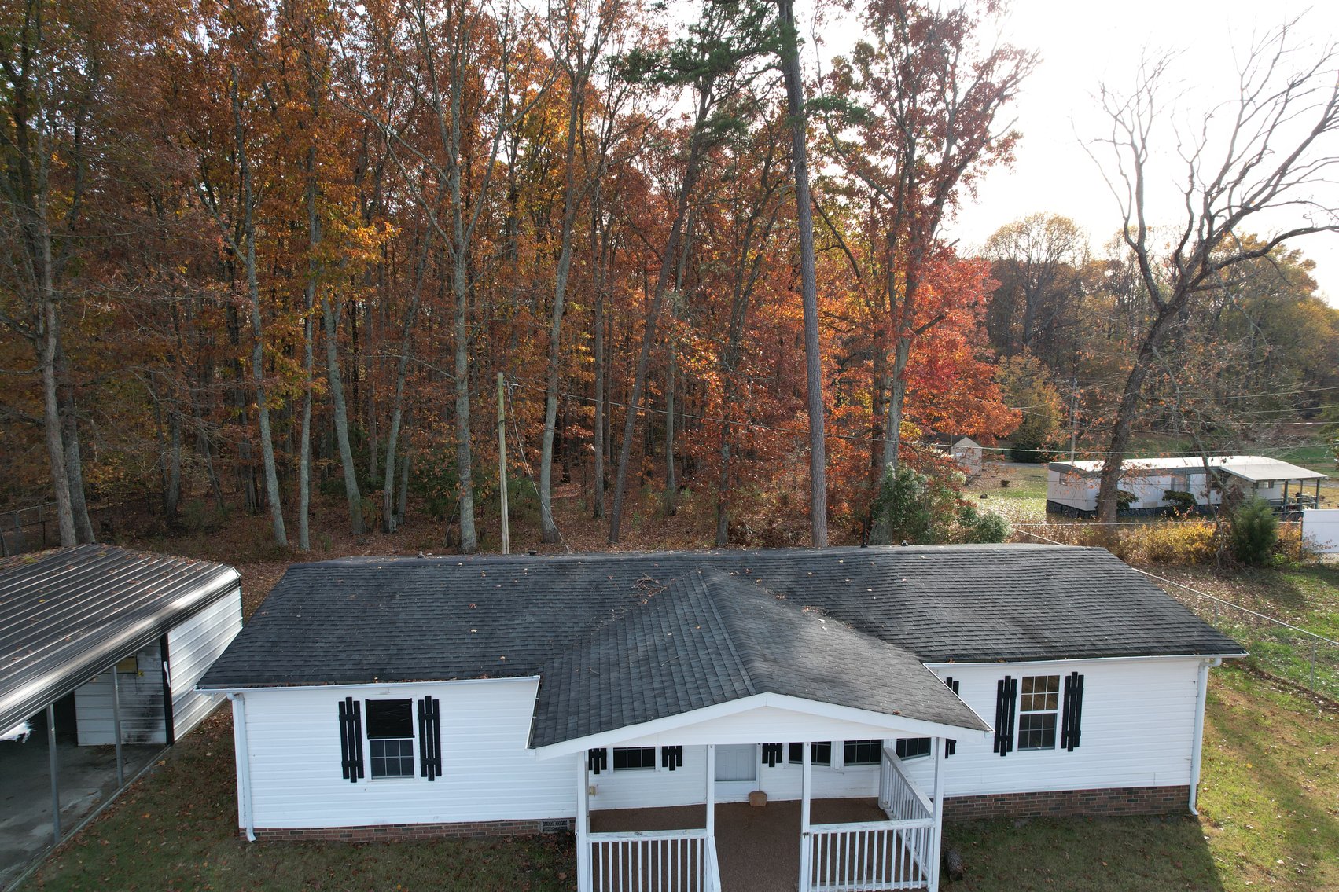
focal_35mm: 22
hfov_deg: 78.6
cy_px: 446
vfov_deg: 57.2
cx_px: 670
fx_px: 818
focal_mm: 8.38
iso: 110
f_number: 2.8
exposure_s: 1/500
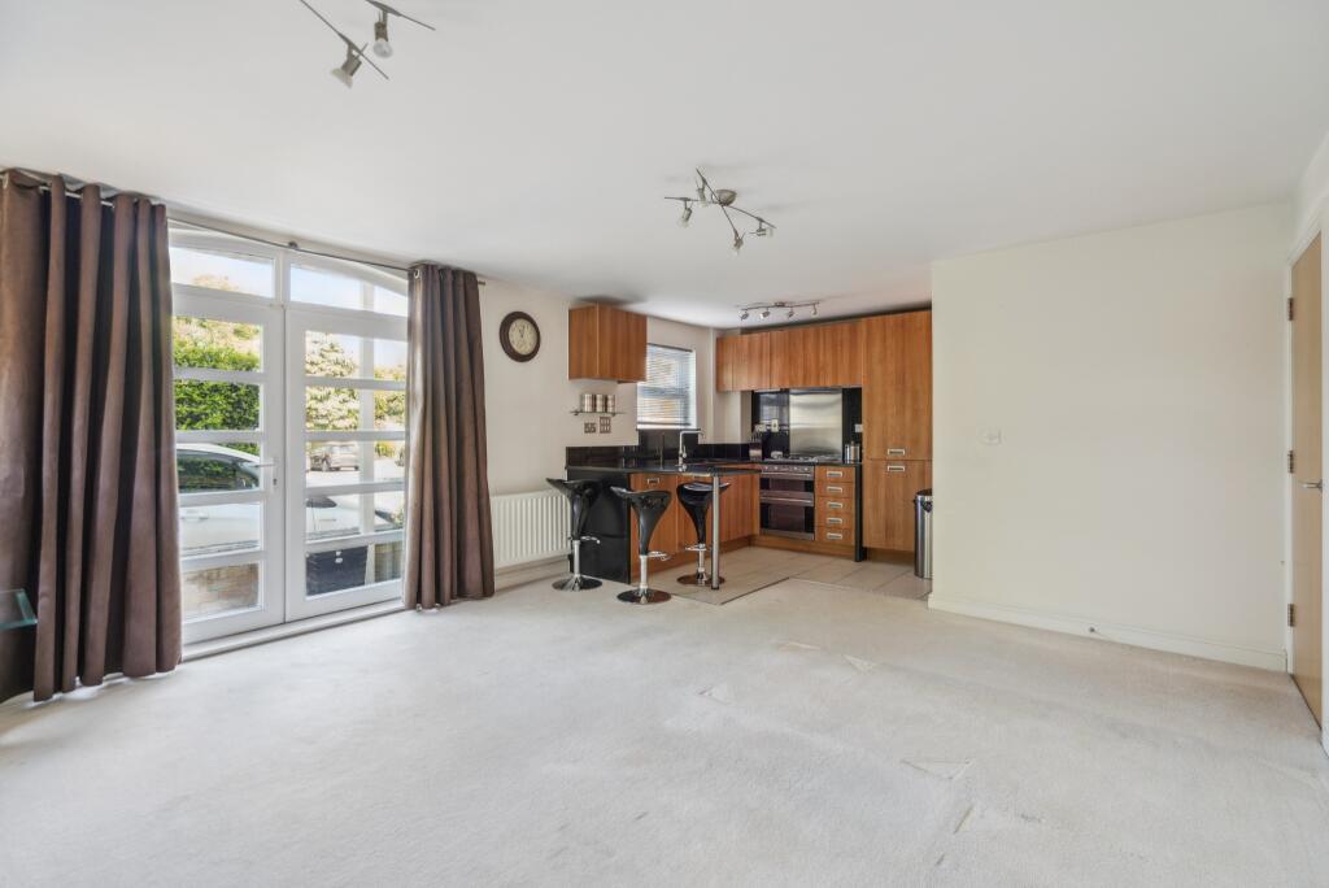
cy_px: 444
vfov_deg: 73.8
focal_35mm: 16
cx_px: 664
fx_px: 591
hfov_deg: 96.7
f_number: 5
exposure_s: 1/15
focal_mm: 16
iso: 640
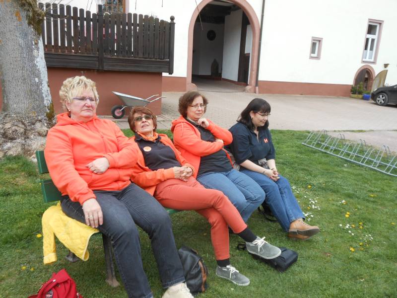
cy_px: 149
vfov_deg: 42.9
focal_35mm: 33
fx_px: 378
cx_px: 198
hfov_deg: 55.4
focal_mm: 6
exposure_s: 1/160
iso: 80
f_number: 3.5
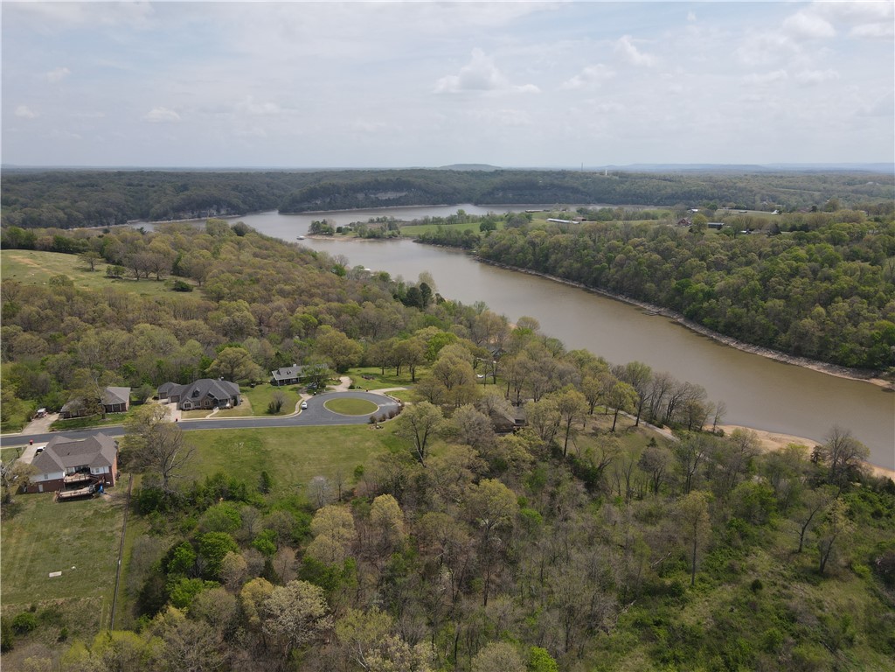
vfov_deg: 56.8
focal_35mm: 24
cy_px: 336
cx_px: 448
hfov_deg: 71.6
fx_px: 621
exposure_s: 1/1000
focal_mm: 4.5
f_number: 2.8
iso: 100
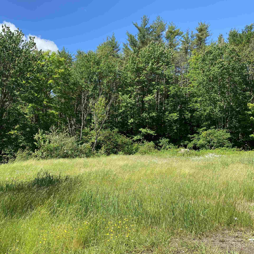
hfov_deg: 49.4
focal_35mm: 33
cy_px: 124
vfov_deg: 49.7
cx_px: 99
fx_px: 274
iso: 32
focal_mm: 4.25
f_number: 1.8
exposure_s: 1/1232
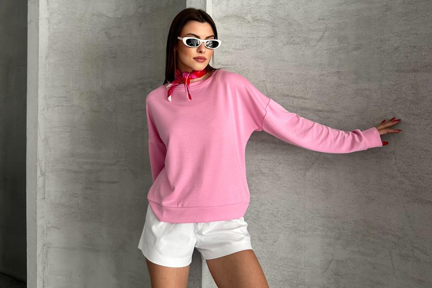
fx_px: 408
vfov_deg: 38.3
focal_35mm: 34
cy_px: 87
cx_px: 212
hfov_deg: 55.8
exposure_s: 1/121
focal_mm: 6.86
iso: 80
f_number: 1.78
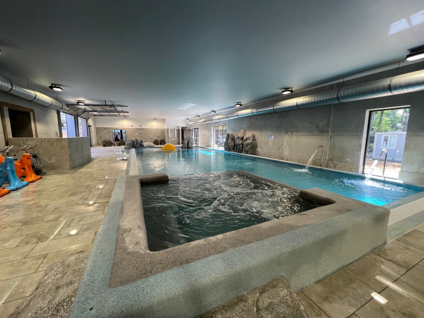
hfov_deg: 106.2
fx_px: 159
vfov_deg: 89.9
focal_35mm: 13
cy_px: 159
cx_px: 212
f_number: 1.8
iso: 50
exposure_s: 1/122
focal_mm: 1.57
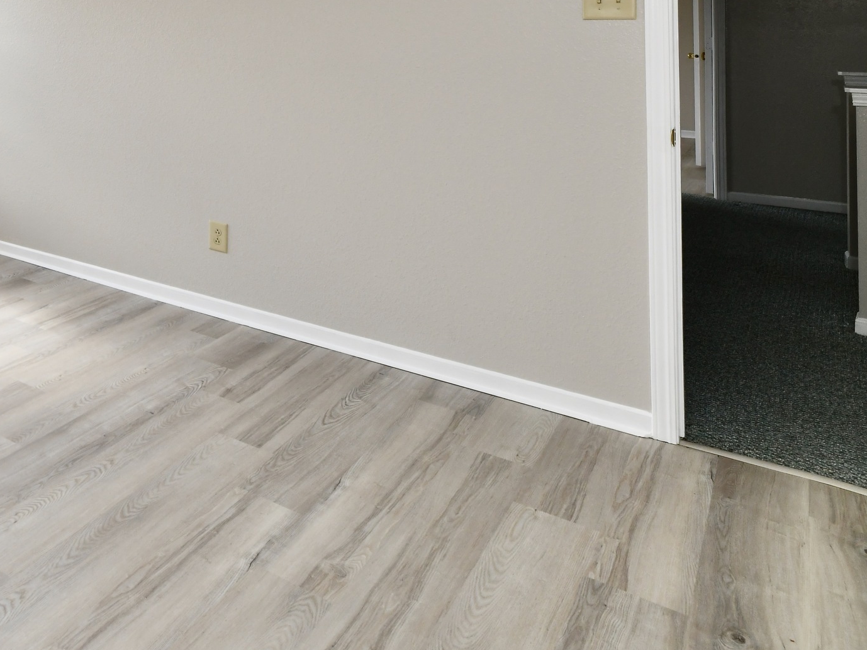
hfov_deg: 44.7
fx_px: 752
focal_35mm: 30
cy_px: 43
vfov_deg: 42.2
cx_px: -98
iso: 640
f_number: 10
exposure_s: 1/250
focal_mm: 14
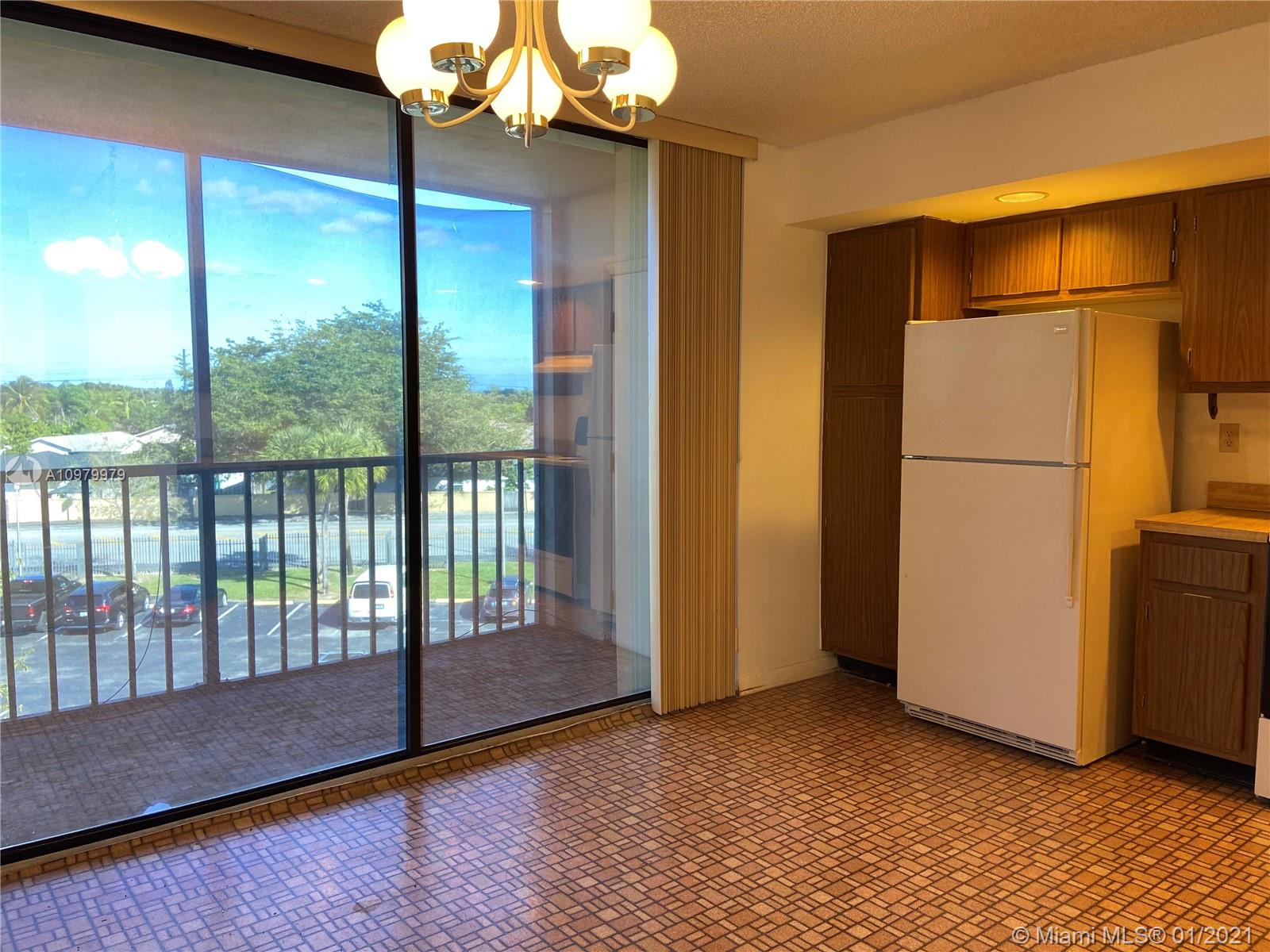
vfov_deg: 53.1
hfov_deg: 67.3
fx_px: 954
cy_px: 476
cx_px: 635
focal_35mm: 26
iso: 125
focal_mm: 4.25
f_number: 1.8
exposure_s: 1/60
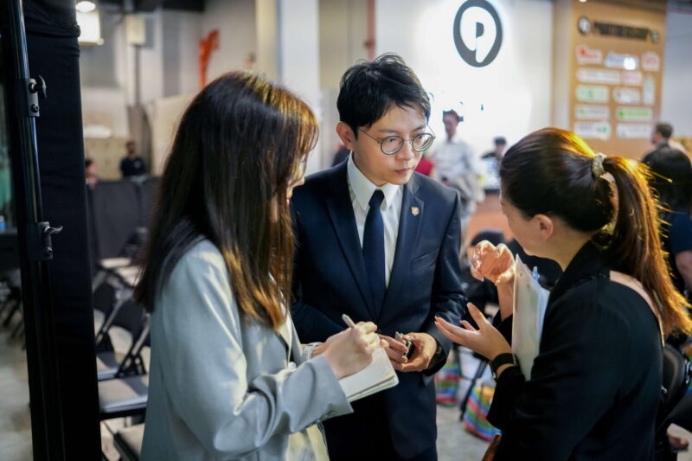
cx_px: 346
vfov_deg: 37.8
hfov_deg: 54.4
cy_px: 230
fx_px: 673
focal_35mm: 35
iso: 4000
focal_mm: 35
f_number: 2
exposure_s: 1/200
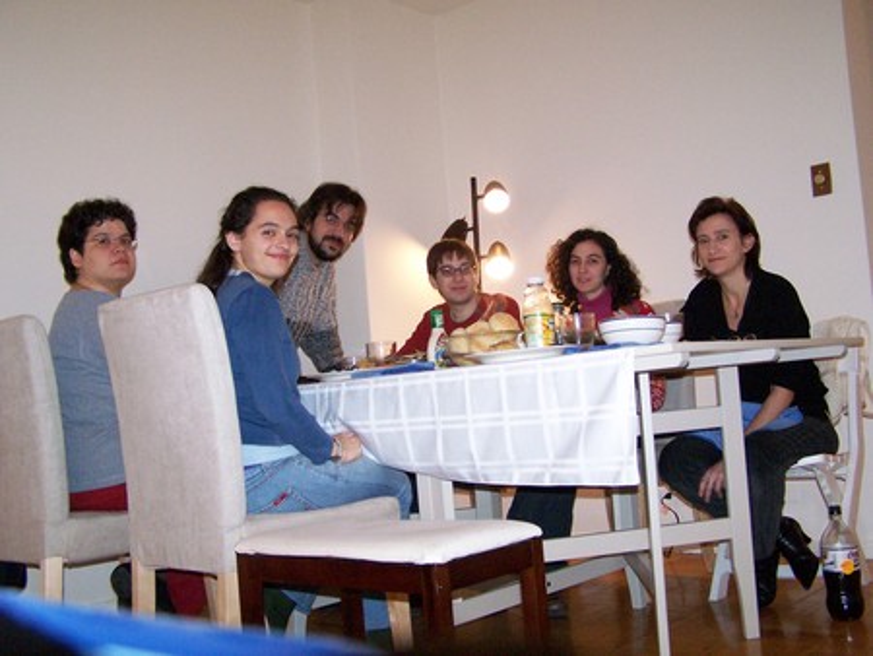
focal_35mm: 38
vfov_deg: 37.8
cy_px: 328
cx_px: 436
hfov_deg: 49.0
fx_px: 959
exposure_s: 1/60
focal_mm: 6.3
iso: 400
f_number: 2.8
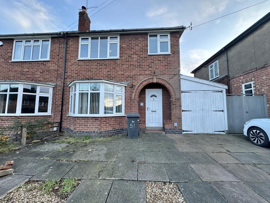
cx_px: 135
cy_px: 102
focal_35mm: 14
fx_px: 109
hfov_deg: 102.1
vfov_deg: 85.7
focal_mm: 2.22
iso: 160
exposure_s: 1/100
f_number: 2.2
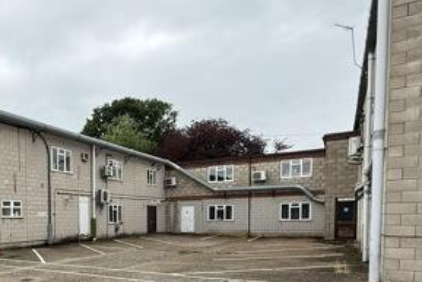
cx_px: 66
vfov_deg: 37.9
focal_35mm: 33
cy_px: 241
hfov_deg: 52.3
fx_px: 387
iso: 64
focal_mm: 2.22
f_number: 2.2
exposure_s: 1/770
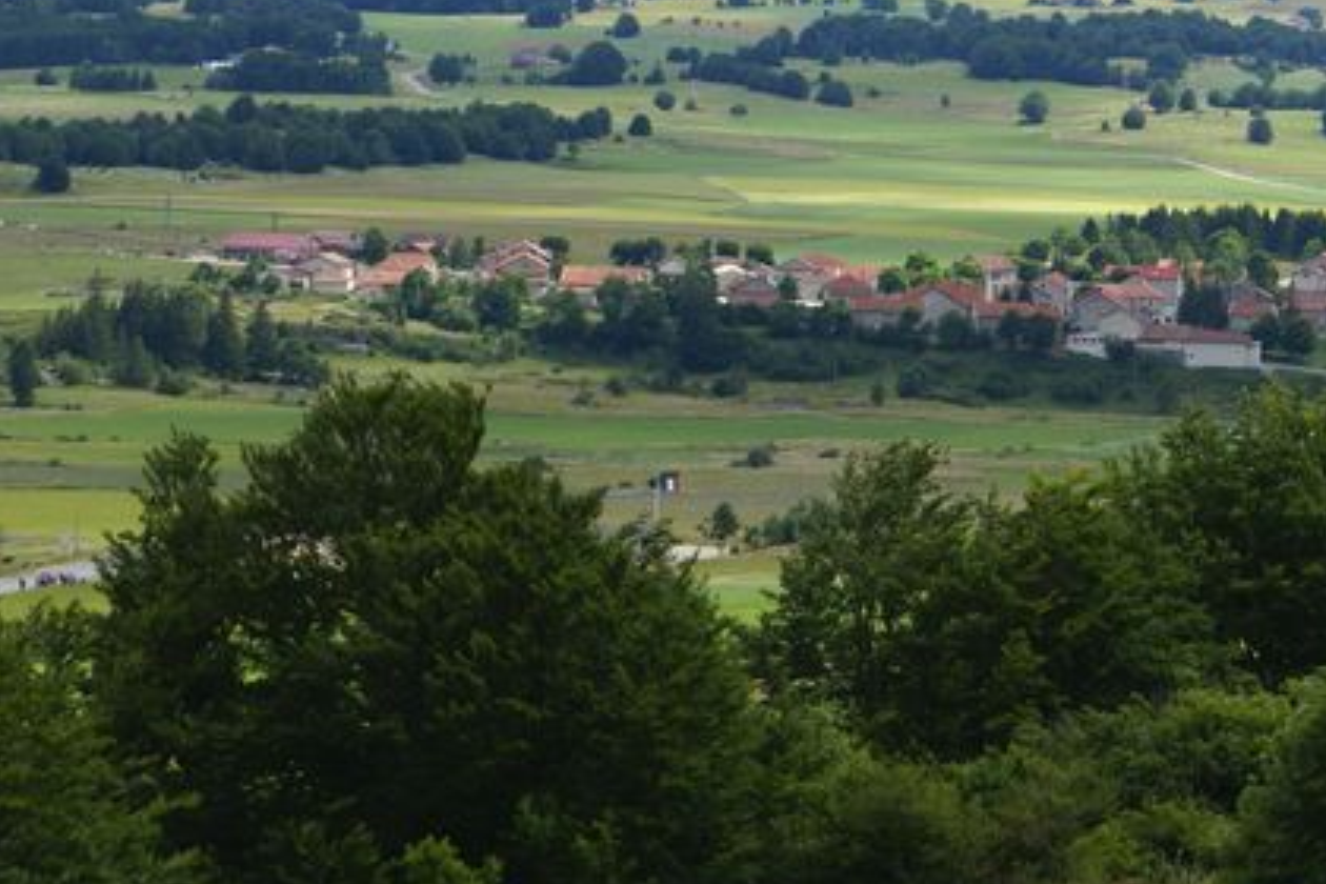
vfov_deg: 7.0
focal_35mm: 195
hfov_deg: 10.5
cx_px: 1171
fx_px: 7182
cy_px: 170
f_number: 11
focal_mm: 70
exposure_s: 1/160
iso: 100
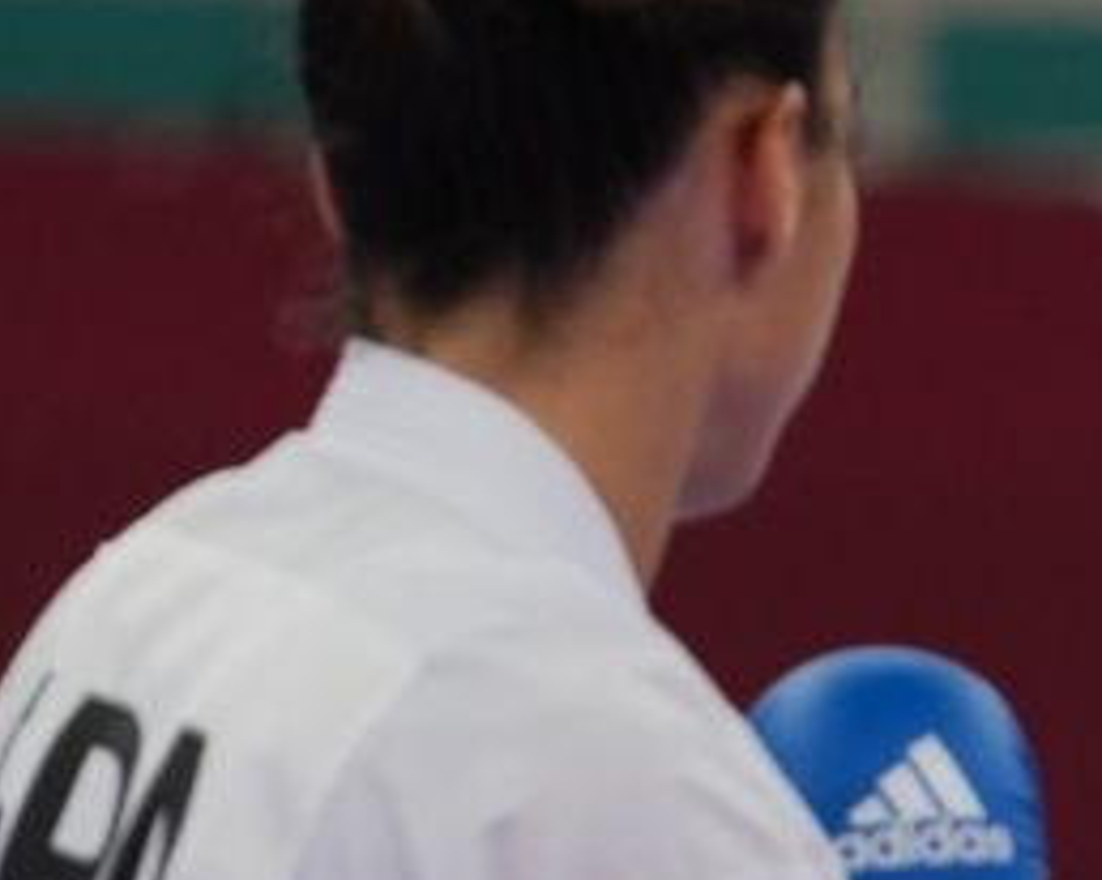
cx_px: 1990
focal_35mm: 1310
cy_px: 2204
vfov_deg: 1.2
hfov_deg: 1.5
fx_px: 42693
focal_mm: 200
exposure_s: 1/1000
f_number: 2.8
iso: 500
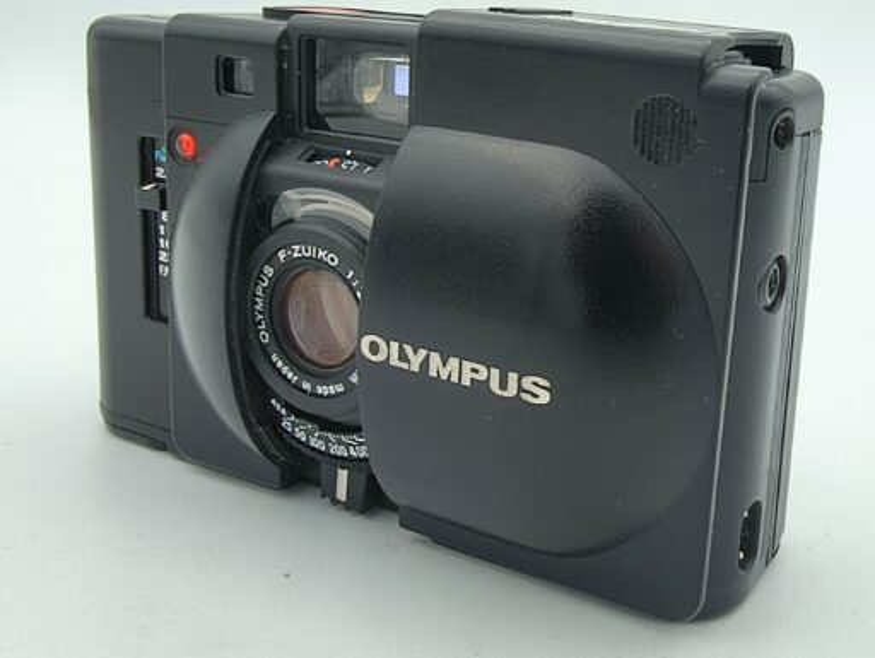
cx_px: 438
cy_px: 329
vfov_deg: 56.9
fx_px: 607
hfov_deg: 71.5
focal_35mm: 24
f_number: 2
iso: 146
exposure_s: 1/100
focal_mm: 1.83
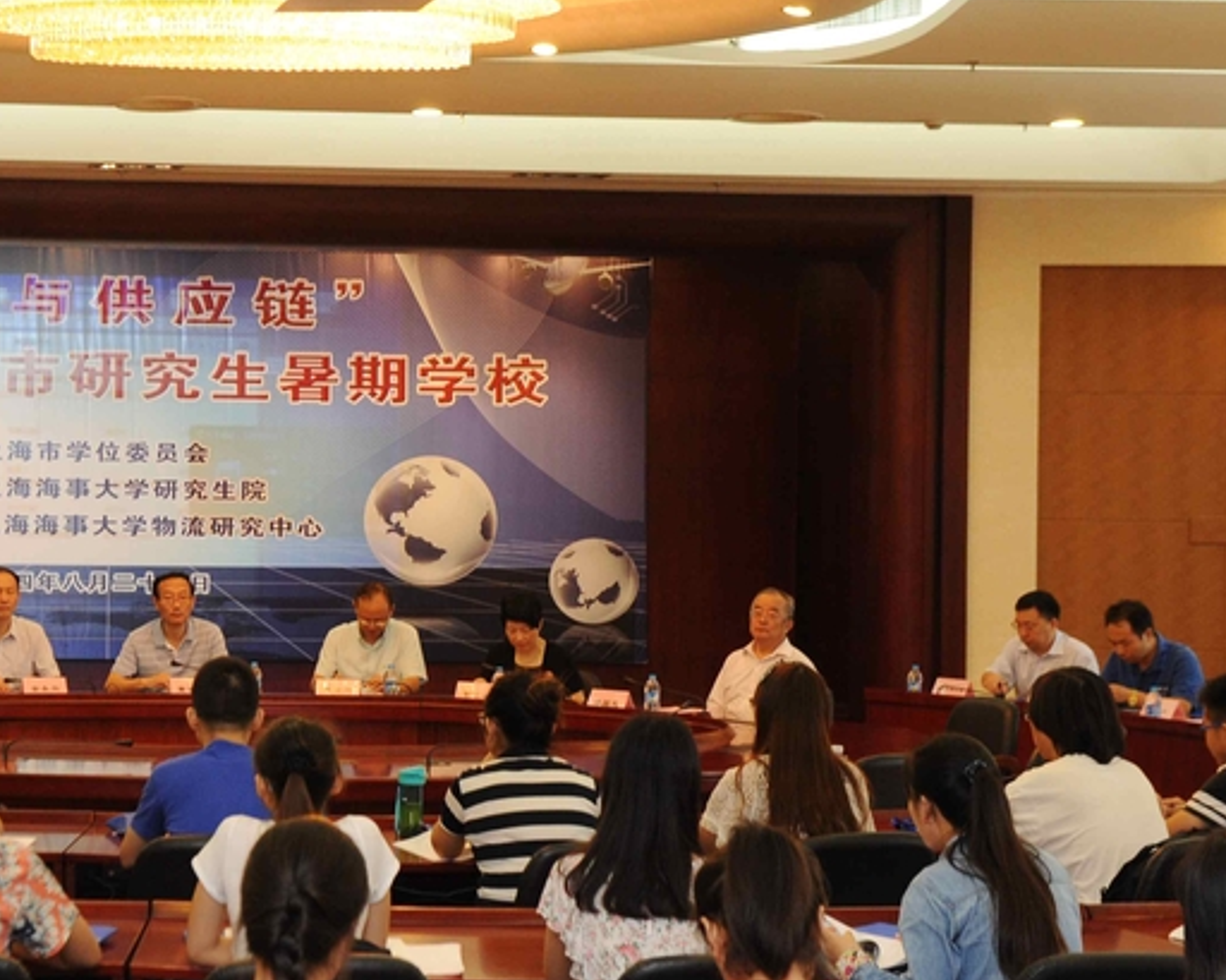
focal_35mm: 88
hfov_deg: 21.2
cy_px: 521
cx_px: 84
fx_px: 3191
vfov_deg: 17.4
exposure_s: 1/60
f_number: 6.3
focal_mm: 48
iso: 1250
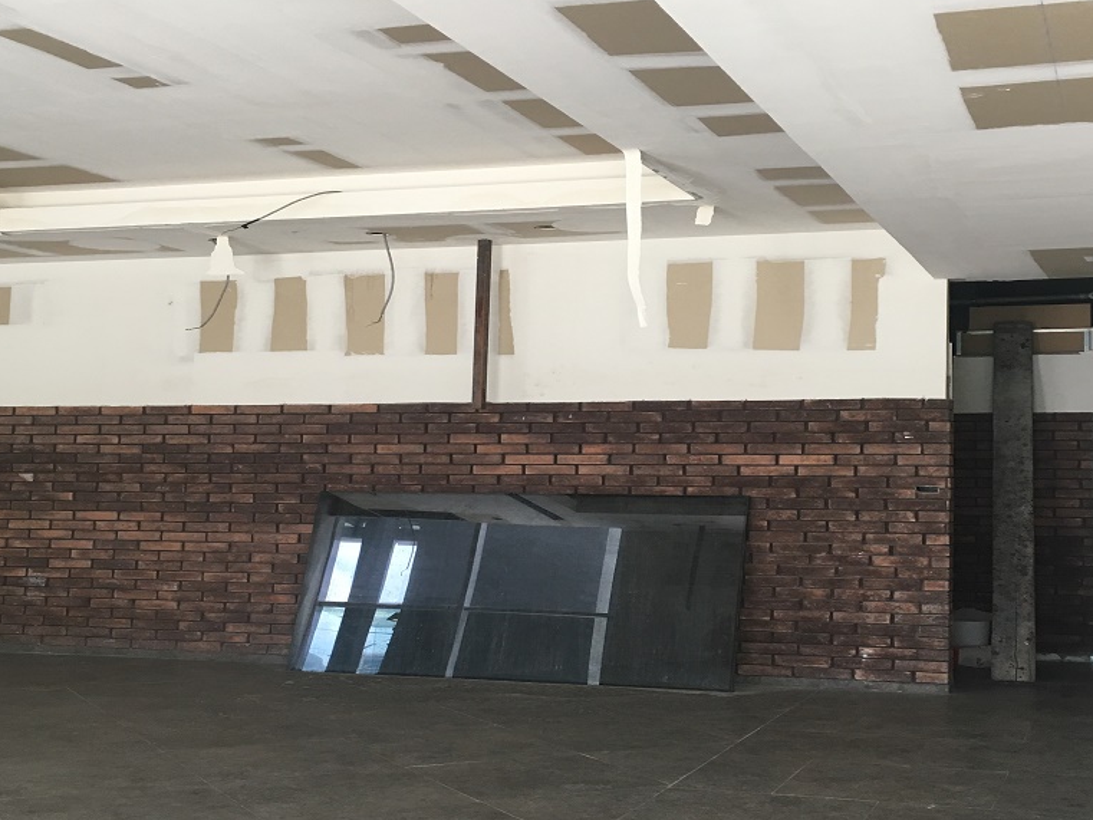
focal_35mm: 39
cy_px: 441
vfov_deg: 36.8
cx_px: 585
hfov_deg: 47.8
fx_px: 1232
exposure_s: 1/30
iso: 40
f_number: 2.2
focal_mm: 4.15
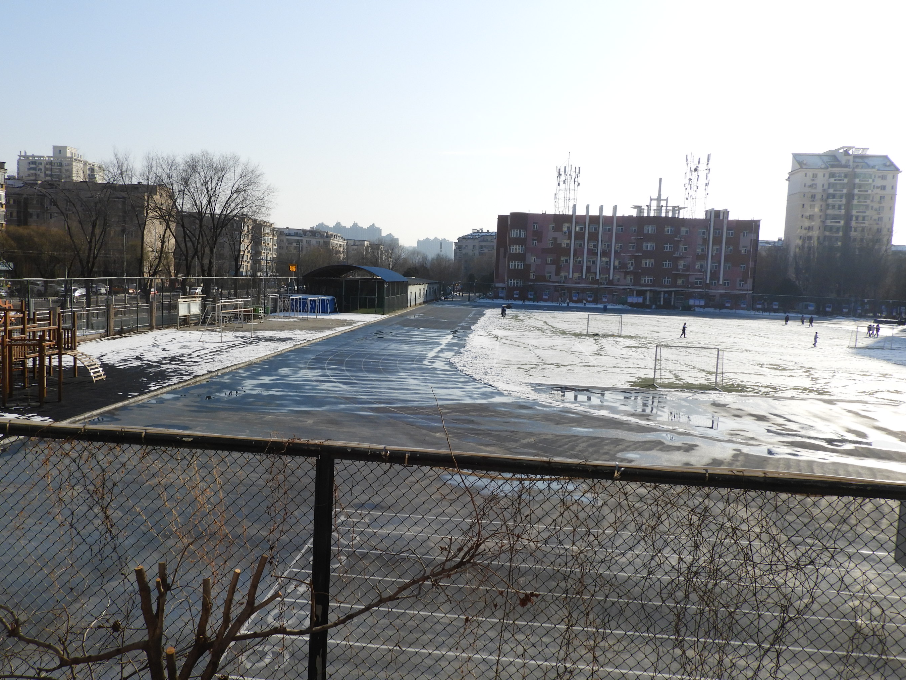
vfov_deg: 48.2
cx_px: 411
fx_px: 759
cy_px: 344
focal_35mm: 29
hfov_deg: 61.5
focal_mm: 4.3
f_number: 3.3
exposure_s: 1/2000
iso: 100
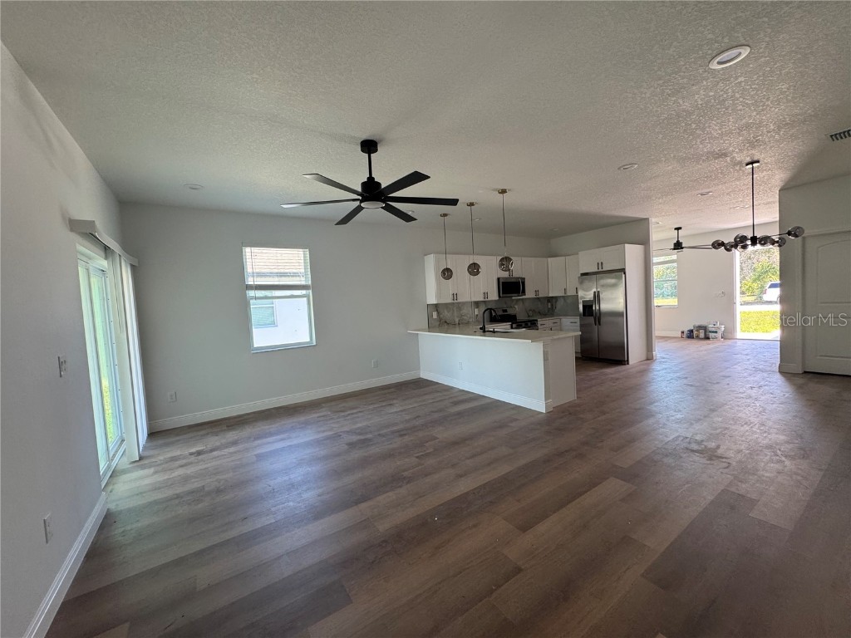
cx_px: 426
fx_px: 344
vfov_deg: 85.7
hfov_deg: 102.1
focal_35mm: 14
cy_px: 319
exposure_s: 1/99
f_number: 2.2
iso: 200
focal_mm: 2.22
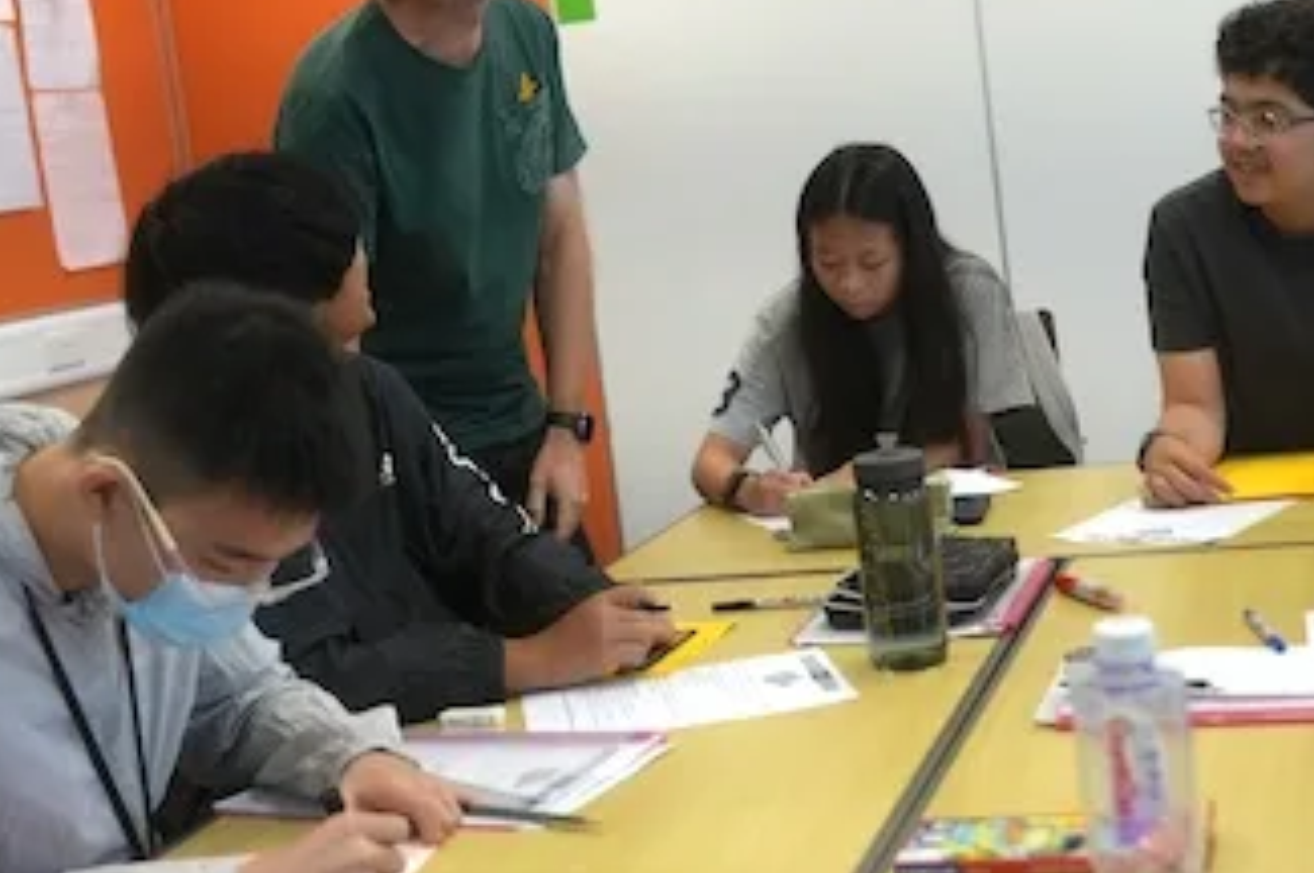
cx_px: 772
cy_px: 358
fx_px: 2078
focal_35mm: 57
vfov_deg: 23.7
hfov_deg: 35.0
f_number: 4
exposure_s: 1/250
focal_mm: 37
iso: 800
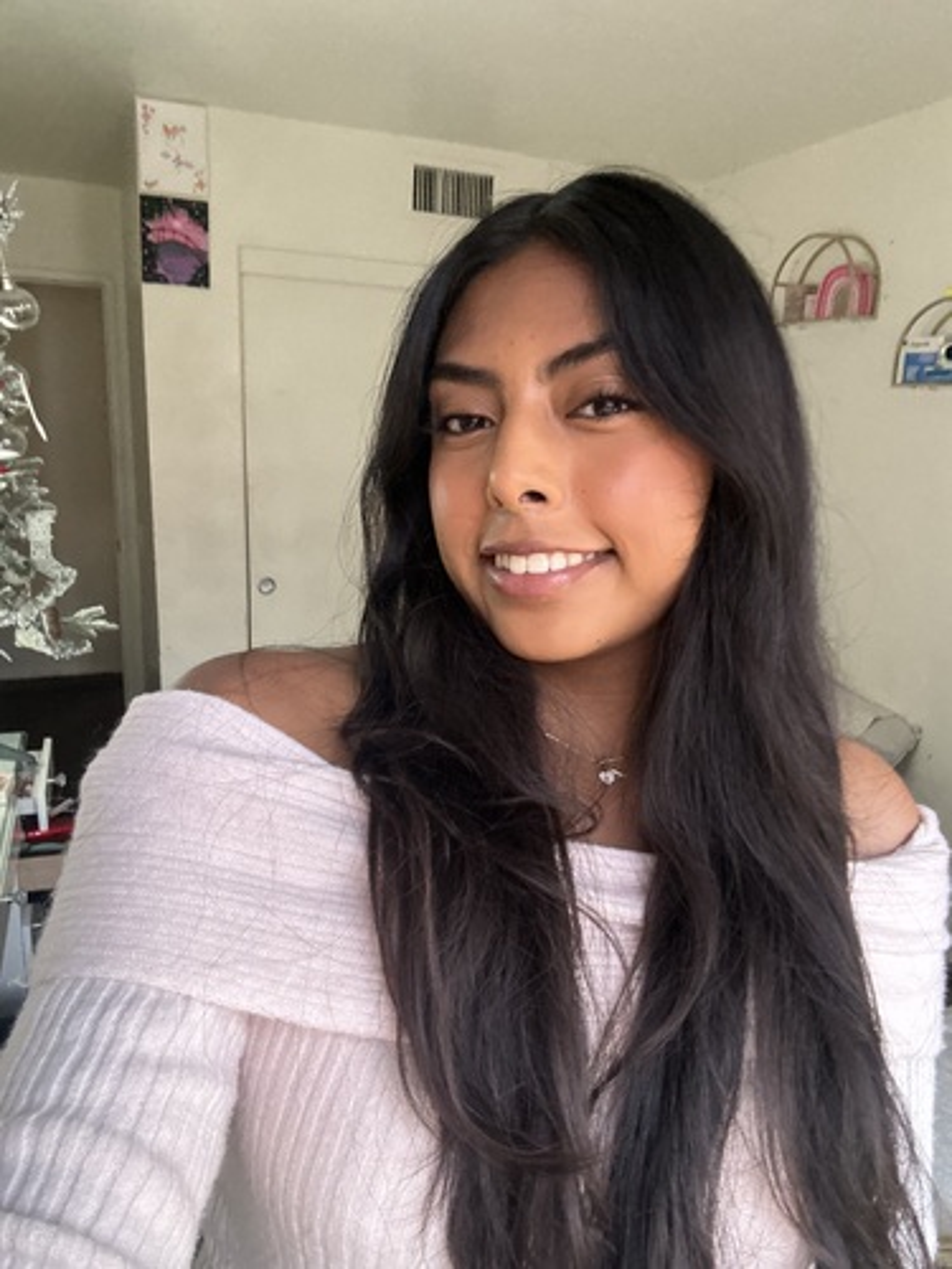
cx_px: 476
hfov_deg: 58.9
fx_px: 843
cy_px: 634
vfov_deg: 73.9
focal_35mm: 23
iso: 320
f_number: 1.9
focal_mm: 2.69
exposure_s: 1/60
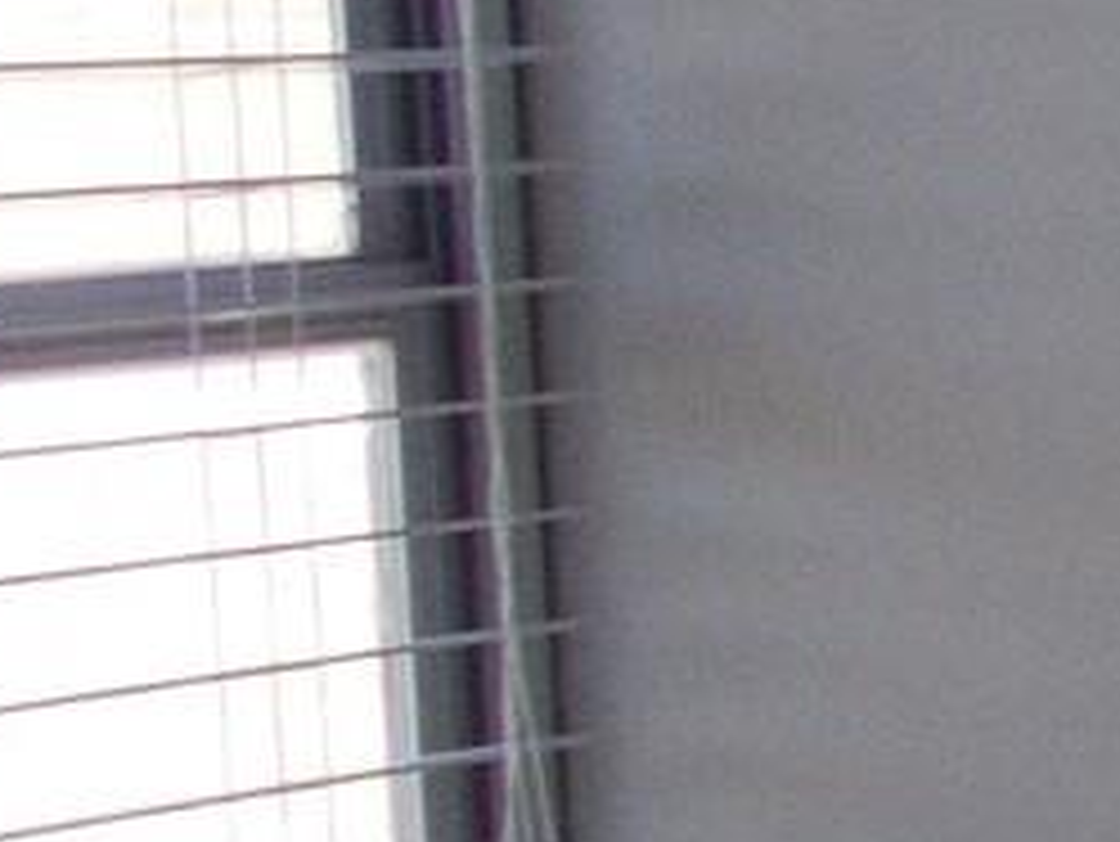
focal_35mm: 167
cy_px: 536
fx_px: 5406
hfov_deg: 9.3
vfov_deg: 8.9
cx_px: 3387
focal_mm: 4.6
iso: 160
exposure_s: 1/25
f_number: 3.2
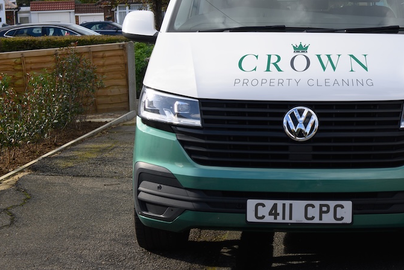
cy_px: 83
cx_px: 340
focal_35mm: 86
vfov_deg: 15.9
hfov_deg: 23.2
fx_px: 965
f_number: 6.3
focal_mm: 48
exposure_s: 1/200
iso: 110
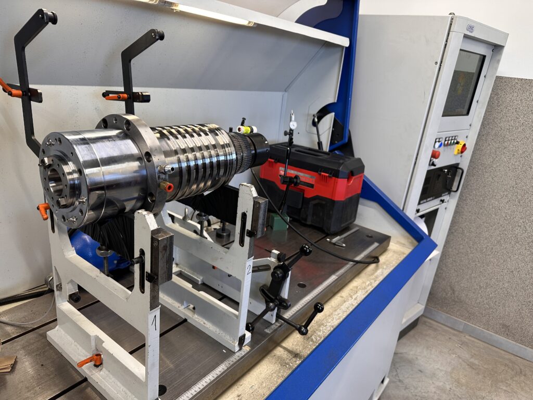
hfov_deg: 71.6
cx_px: 266
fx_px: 370
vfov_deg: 56.8
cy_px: 200
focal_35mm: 24
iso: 100
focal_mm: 6.86
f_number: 1.78
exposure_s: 1/100
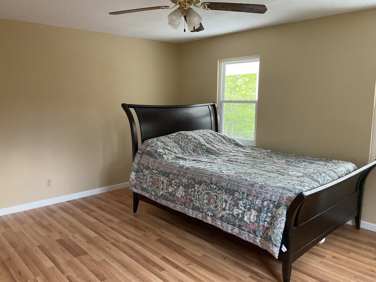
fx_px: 315
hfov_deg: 61.7
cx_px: 188
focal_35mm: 29
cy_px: 141
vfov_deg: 48.2
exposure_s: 1/60
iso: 200
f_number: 1.8
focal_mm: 3
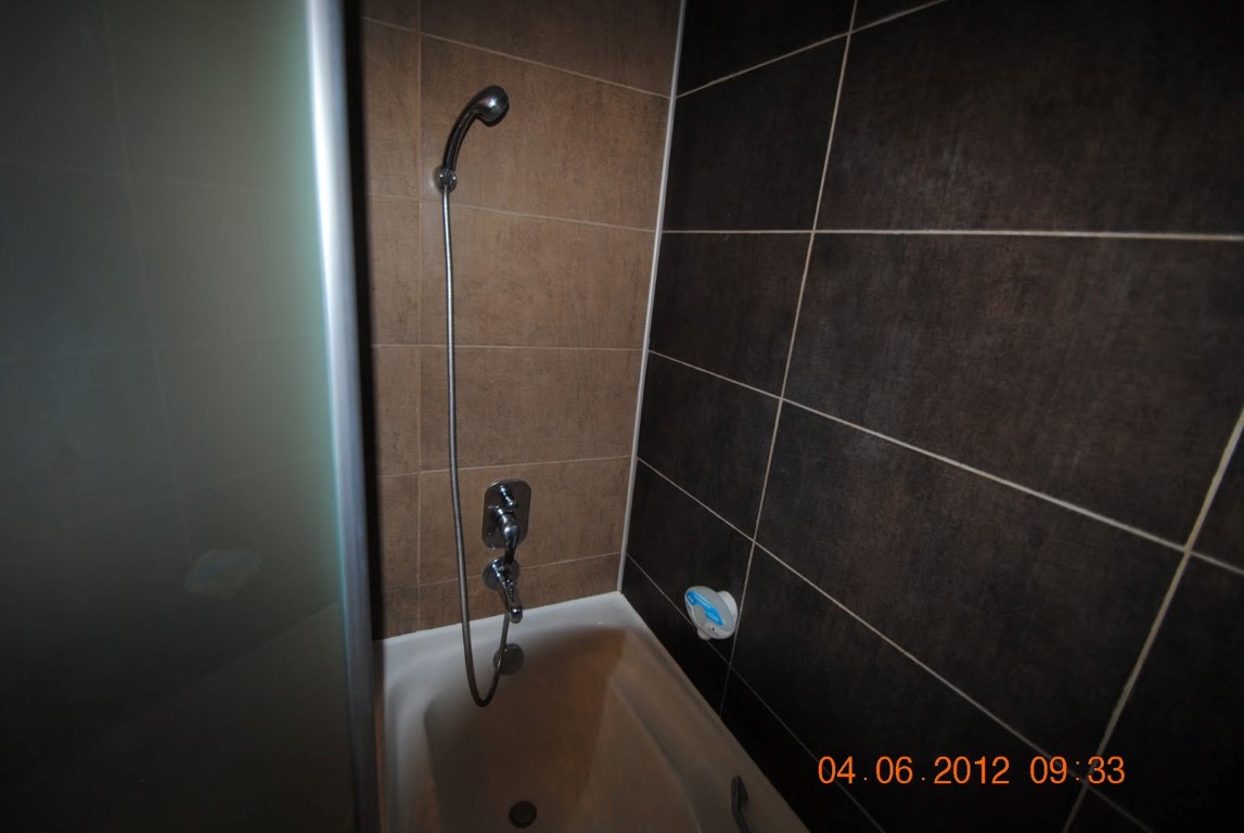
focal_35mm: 15
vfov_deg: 77.5
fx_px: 519
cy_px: 416
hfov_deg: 100.3
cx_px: 622
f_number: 3.5
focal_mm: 10
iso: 200
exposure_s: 1/60
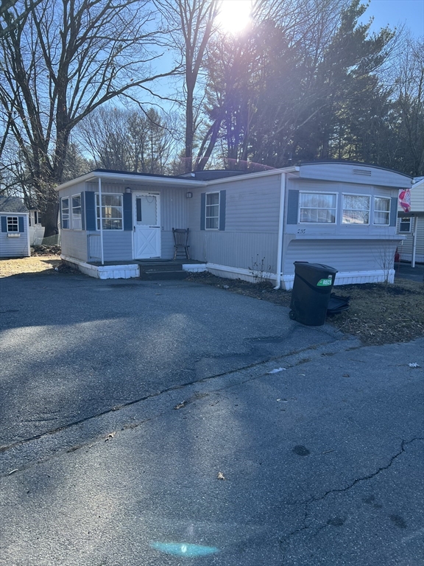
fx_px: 425
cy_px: 283
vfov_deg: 67.3
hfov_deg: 53.1
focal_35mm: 26
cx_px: 212
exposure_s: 1/1280
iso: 50
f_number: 1.5
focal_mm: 5.7
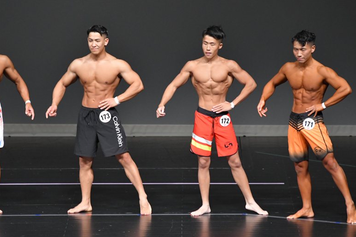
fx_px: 3430
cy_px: 119
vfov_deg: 4.0
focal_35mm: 347
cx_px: 178
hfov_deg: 5.9
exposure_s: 1/400
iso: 4000
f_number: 5.6
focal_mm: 230
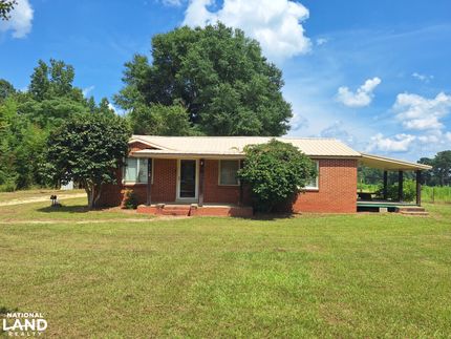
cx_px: 226
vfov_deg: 58.9
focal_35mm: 23
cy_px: 170
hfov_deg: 73.9
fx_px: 300
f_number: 1.8
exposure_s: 1/2890
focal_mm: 5.54
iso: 40
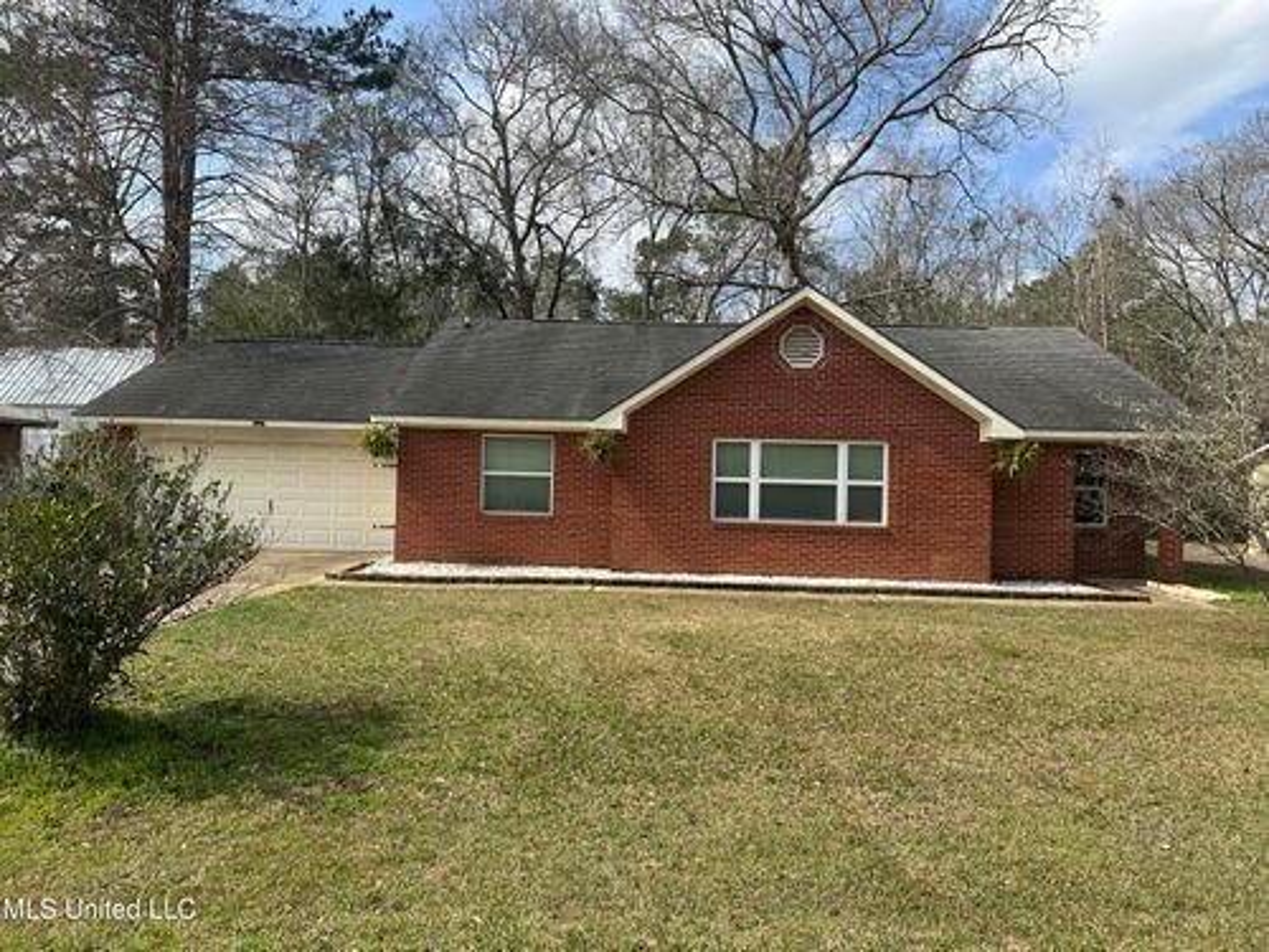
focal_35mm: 24
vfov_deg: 56.8
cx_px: 634
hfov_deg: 71.6
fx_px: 880
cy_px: 476
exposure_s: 1/3356
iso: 80
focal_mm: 6.86
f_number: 1.78
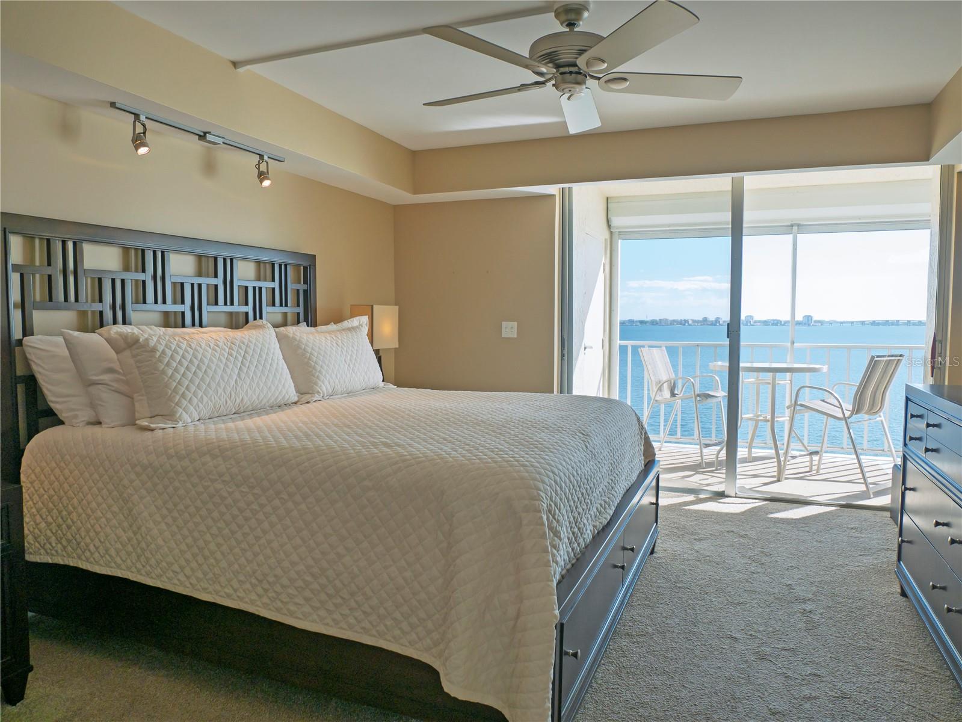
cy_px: 361
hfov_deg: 71.6
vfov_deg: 56.8
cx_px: 481
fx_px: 667
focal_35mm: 24
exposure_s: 1/250
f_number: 5.6
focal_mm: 12
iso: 200
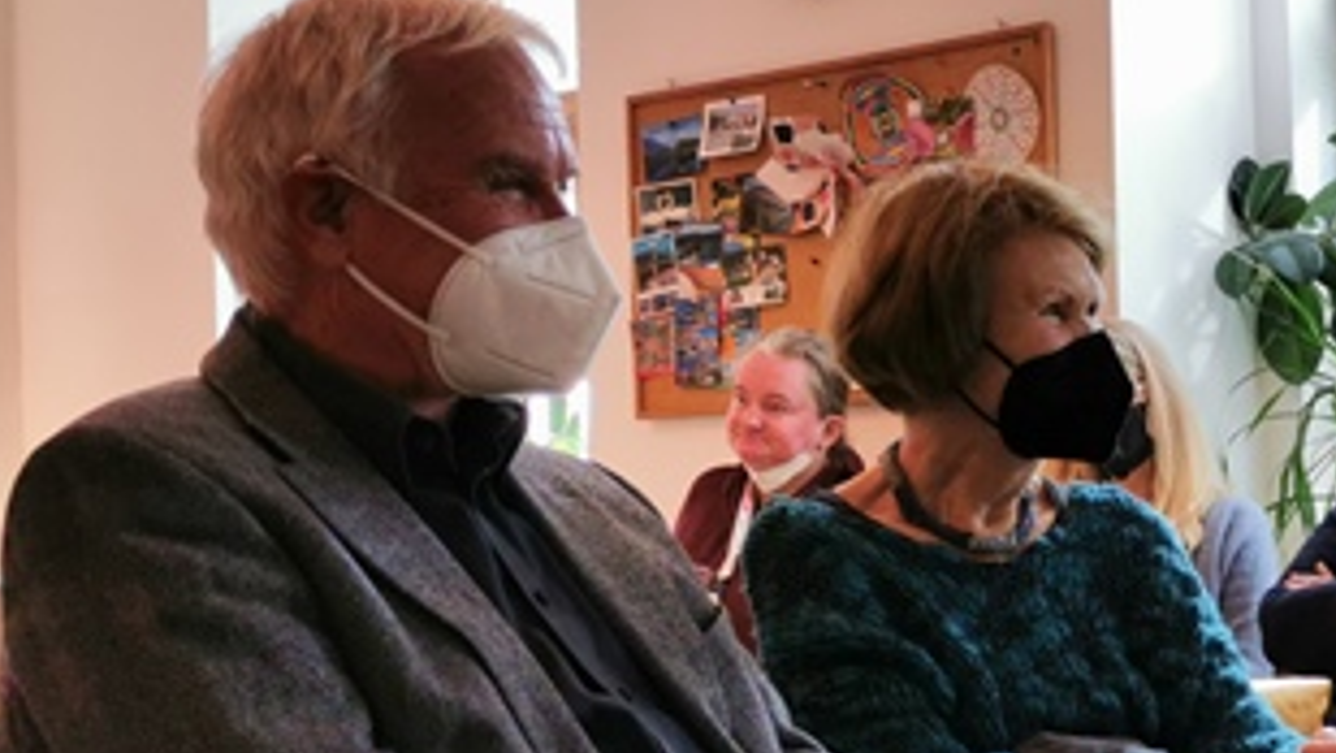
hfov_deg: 28.2
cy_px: 597
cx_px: 1349
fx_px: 2480
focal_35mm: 70
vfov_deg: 17.1
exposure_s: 1/100
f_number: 1.8
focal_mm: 5.58
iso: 80
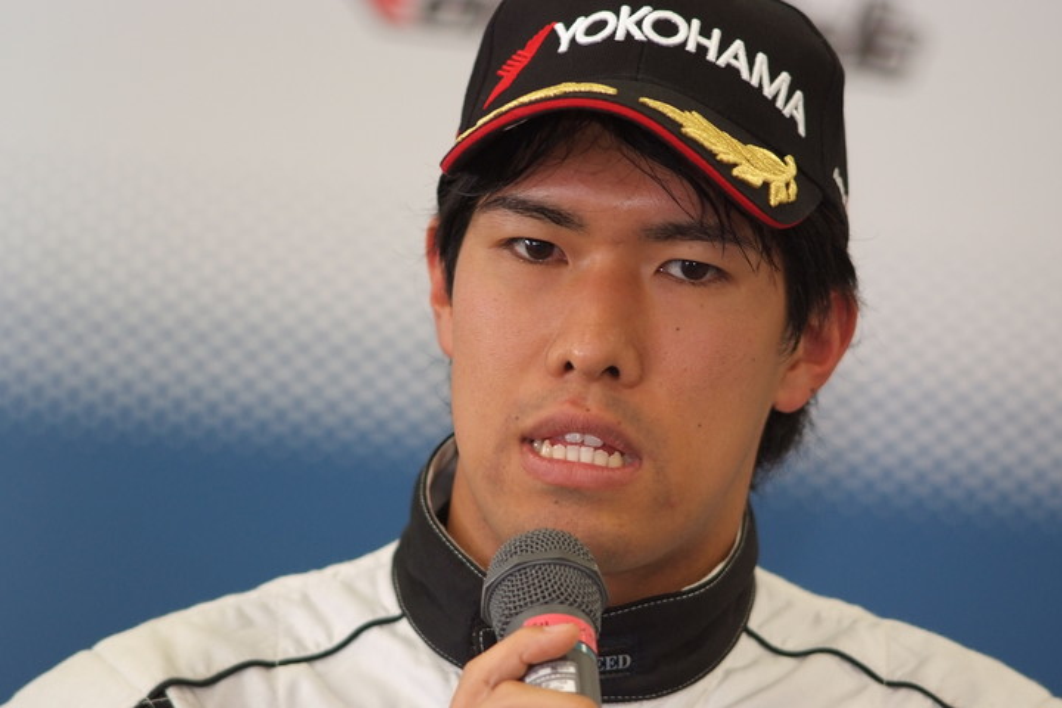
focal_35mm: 270
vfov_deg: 5.1
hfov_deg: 7.6
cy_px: 354
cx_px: 531
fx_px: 7964
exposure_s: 1/125
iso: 800
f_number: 2.8
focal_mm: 180
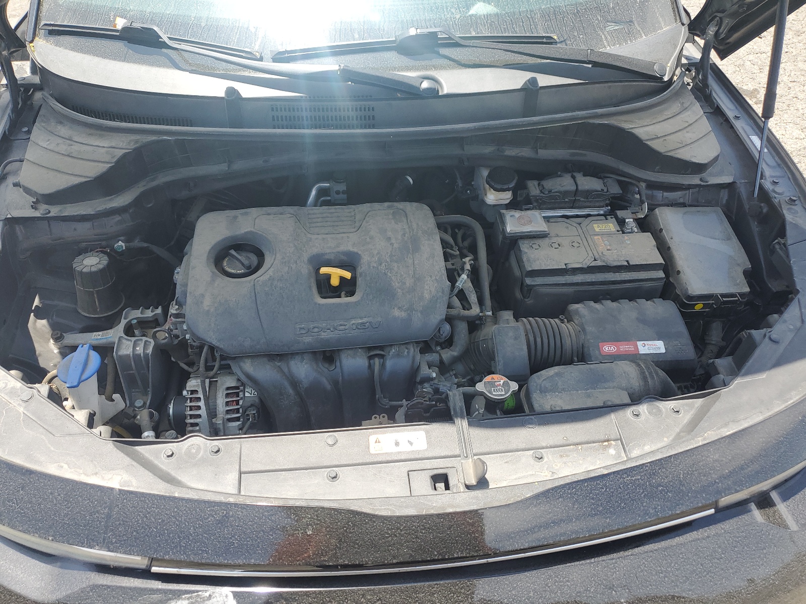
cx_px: 403
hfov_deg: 67.3
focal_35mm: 26
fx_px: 605
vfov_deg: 53.1
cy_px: 302
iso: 50
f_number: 1.5
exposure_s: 1/714
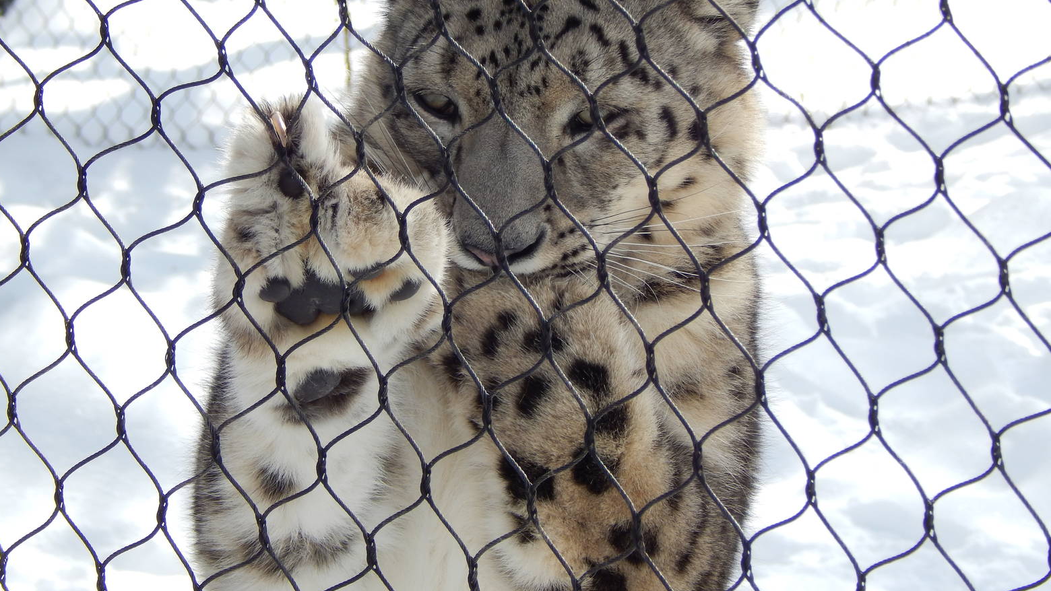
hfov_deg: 11.9
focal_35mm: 181
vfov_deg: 6.7
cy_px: 242
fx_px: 5045
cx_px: 534
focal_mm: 28.7
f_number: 5.1
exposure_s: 1/500
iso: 125
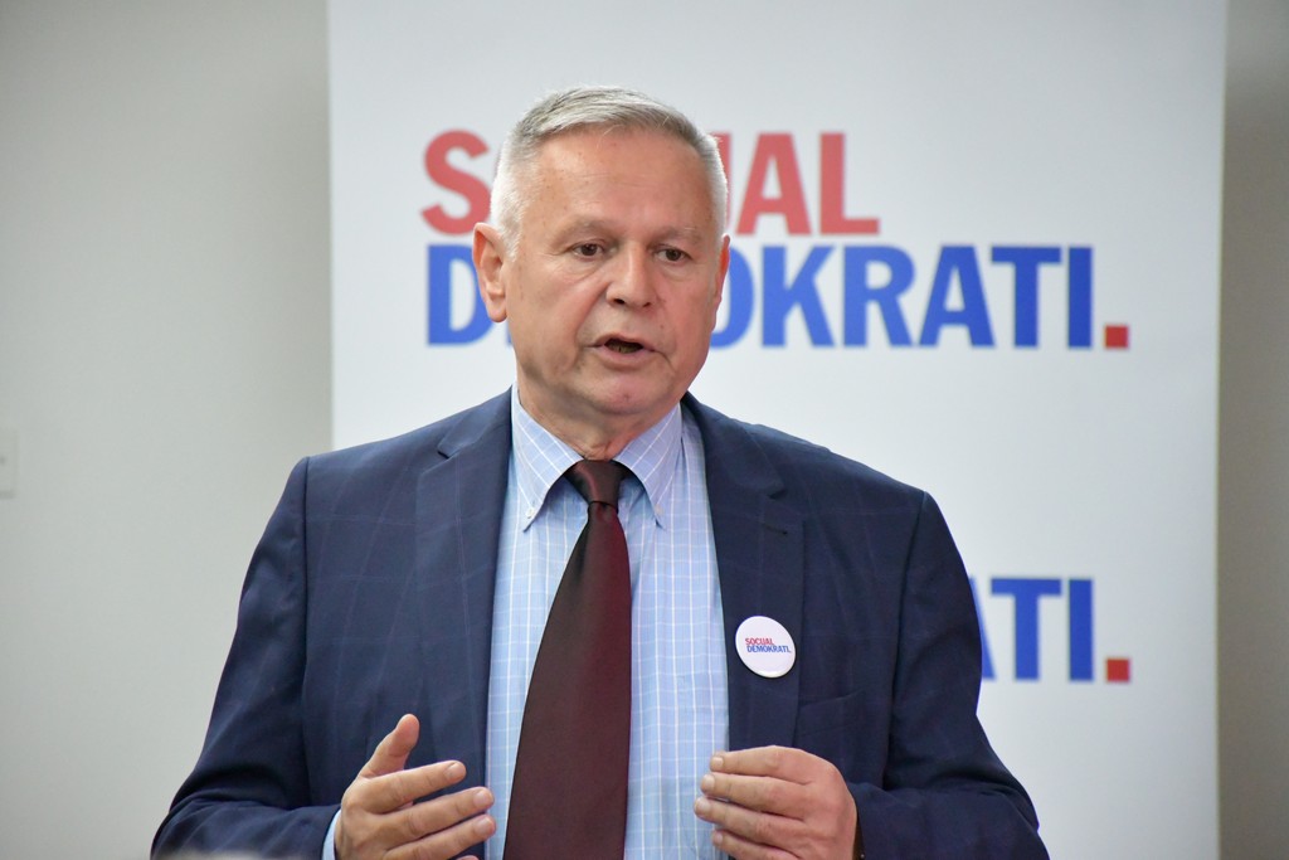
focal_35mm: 210
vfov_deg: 6.5
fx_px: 7520
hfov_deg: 9.8
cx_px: 644
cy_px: 430
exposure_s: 1/250
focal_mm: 140
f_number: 5.6
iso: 11400
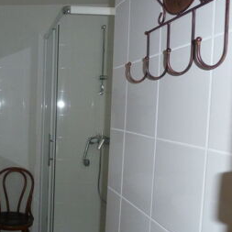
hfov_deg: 37.6
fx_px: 318
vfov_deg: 39.9
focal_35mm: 42
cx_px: 27
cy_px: 138
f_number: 3.3
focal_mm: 4.1
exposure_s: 1/30
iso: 250
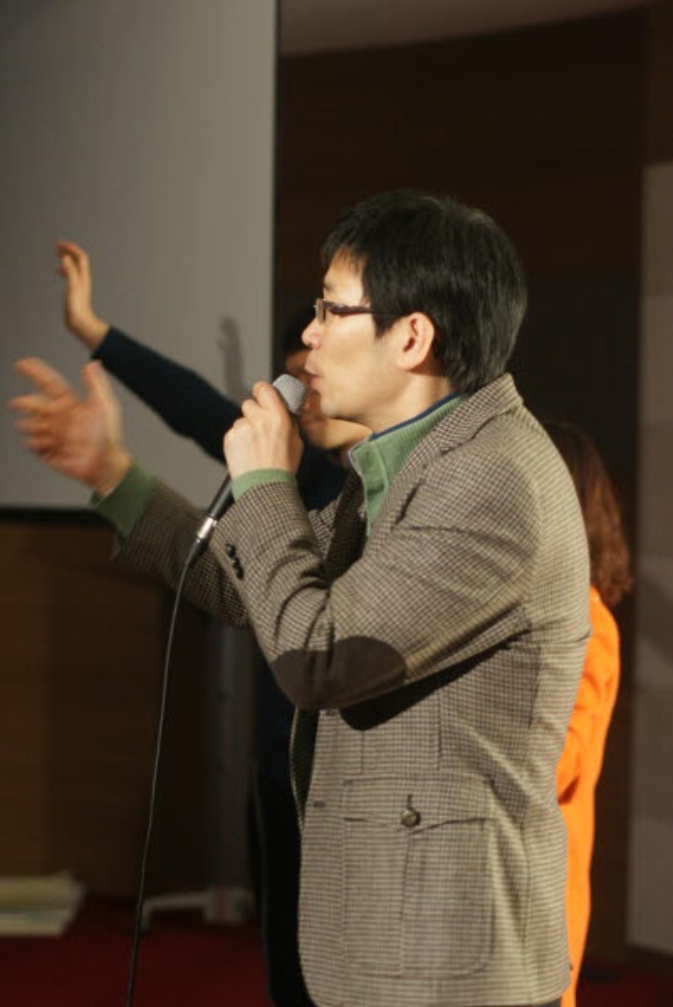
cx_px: 336
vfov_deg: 27.0
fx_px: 2099
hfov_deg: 18.2
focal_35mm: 75
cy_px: 504
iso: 800
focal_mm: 50
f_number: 2
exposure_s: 1/15
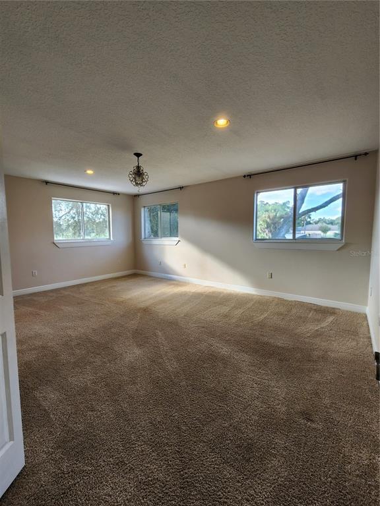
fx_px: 190
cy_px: 253
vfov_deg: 106.2
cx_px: 190
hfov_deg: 89.9
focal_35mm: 13
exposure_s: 1/60
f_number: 2.2
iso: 80
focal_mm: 2.2
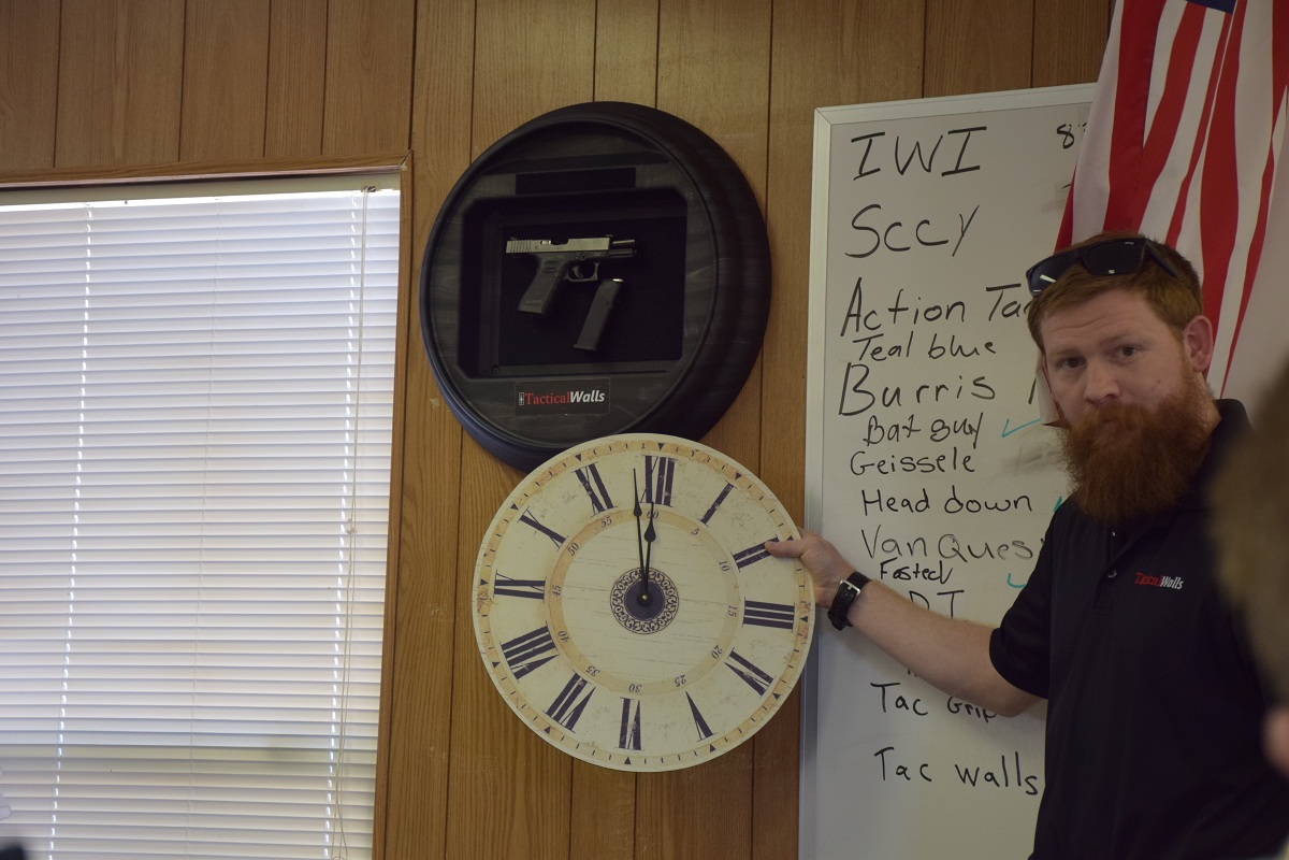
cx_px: 644
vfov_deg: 16.3
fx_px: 3007
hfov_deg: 24.2
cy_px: 430
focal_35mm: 84
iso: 500
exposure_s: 1/60
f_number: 4.8
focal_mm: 56
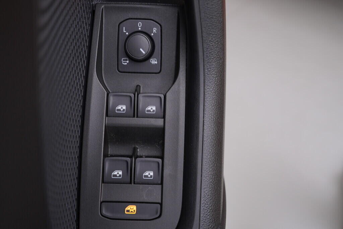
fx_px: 343
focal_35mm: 36
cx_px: 172
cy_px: 114
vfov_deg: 36.9
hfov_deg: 53.1
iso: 125
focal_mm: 24
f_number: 3.2
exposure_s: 1/50
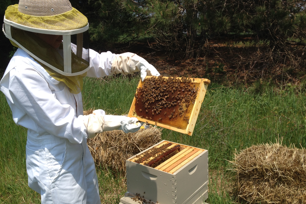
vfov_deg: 35.9
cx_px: 151
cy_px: 96
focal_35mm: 37
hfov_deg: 51.9
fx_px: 314
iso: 50
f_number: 2.4
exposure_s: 1/1842
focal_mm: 4.28
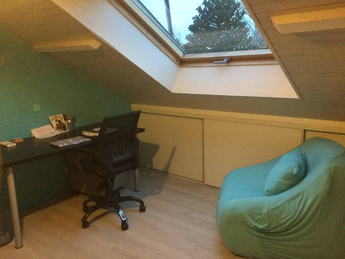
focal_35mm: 31
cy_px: 130
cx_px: 172
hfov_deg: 58.4
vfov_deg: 45.4
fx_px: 309
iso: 250
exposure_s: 1/25
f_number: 2.4
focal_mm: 3.3
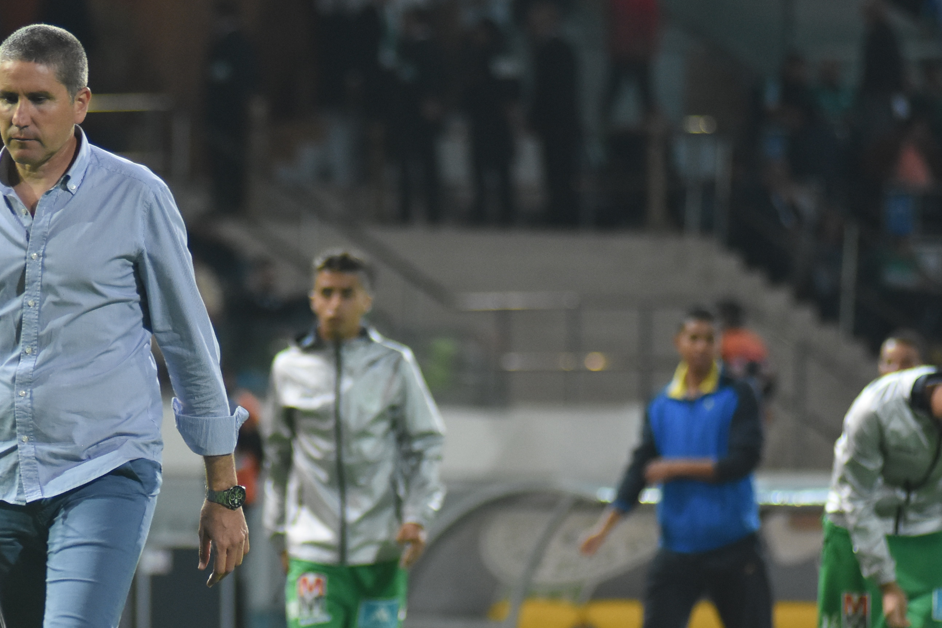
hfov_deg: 5.5
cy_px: 472
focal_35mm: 378
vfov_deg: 3.6
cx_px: 236
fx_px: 9890
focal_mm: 145
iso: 1600
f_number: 2.8
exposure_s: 1/400
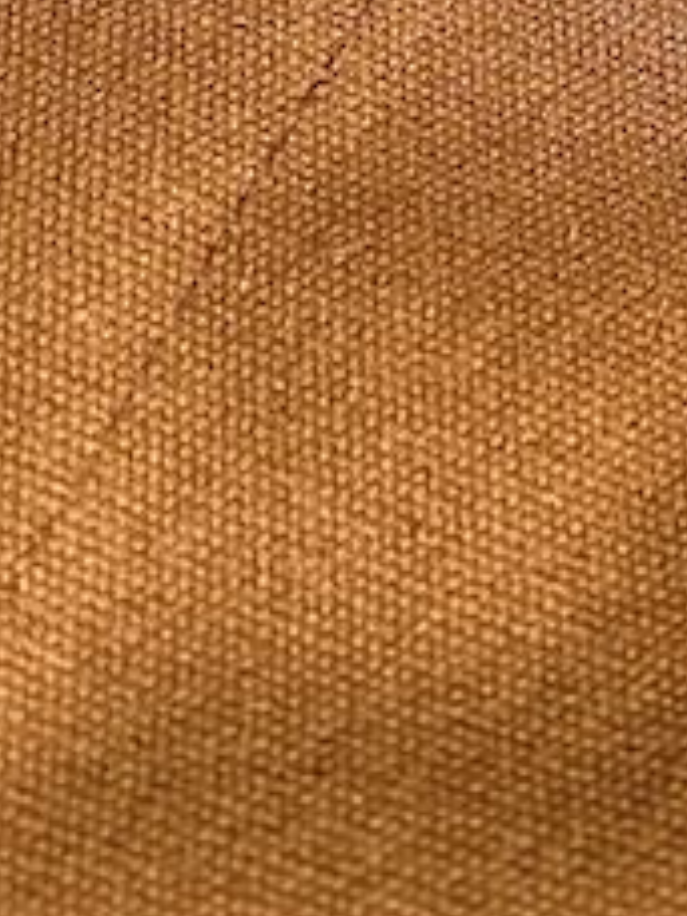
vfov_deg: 19.2
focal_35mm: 99
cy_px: -46
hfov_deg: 14.4
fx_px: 2620
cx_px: 836
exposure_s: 1/3165
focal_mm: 5.7
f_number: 1.5
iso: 50
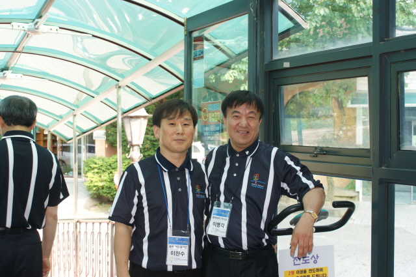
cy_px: 138
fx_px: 606
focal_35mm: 52
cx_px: 208
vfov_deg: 25.7
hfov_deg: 37.9
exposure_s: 1/60
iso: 200
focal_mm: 35
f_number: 5.6
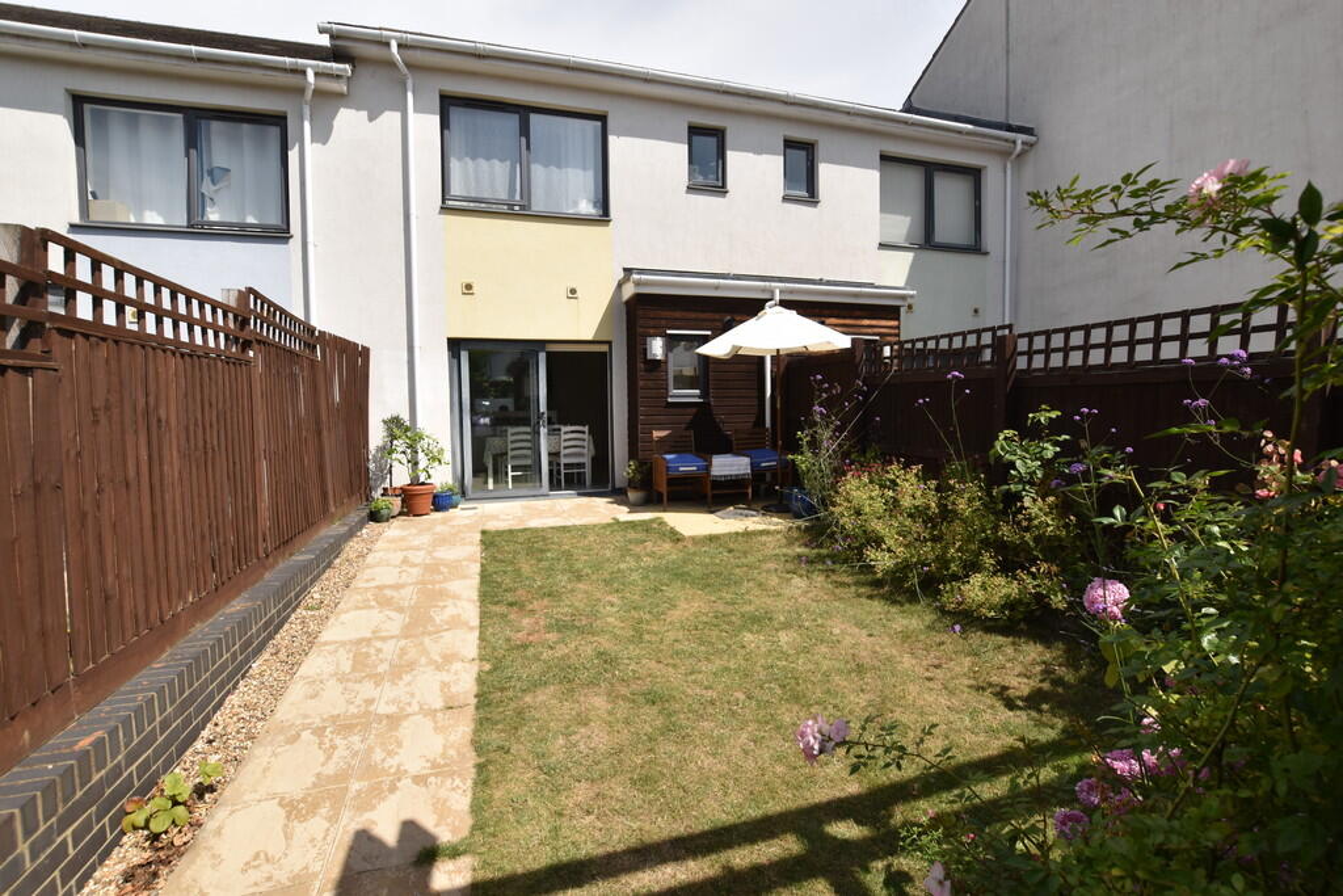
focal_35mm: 15
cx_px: 672
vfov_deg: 77.3
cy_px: 448
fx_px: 560
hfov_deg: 100.4
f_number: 9
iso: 100
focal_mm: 10
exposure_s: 1/200
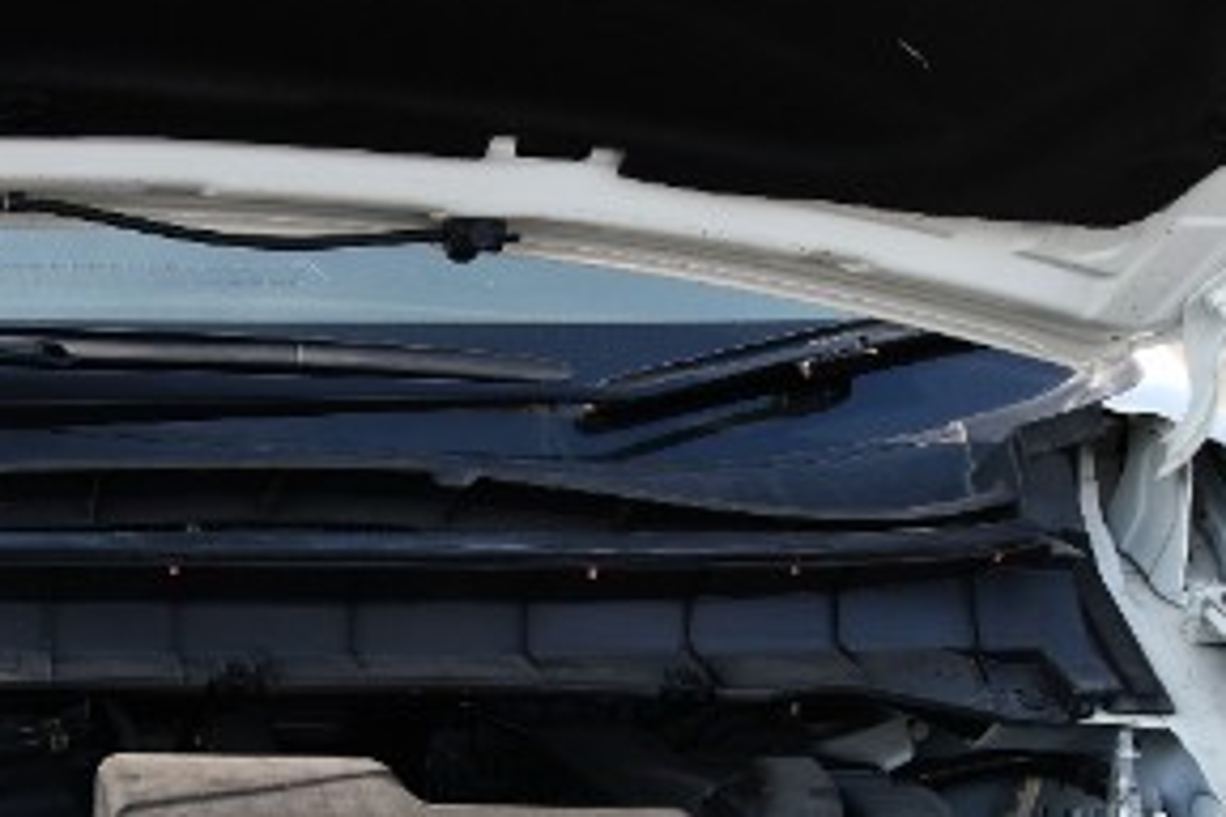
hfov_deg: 35.2
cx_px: -51
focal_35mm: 50
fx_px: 1703
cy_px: 866
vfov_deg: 25.3
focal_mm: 12
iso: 200
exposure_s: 1/250
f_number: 6.3
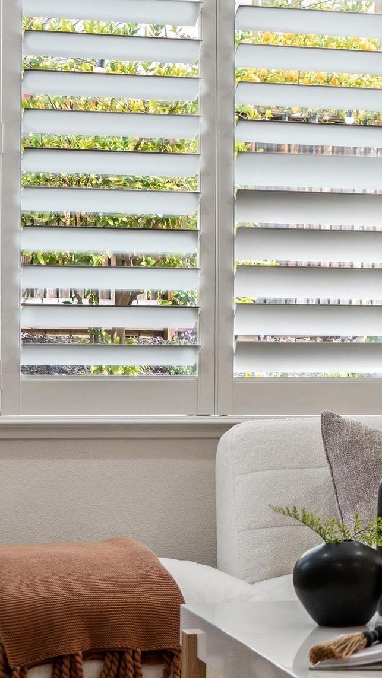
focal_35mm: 107
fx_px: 1927
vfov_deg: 20.0
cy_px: 295
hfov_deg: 11.0
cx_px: 497
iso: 400
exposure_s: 1/60
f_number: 5.6
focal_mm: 38
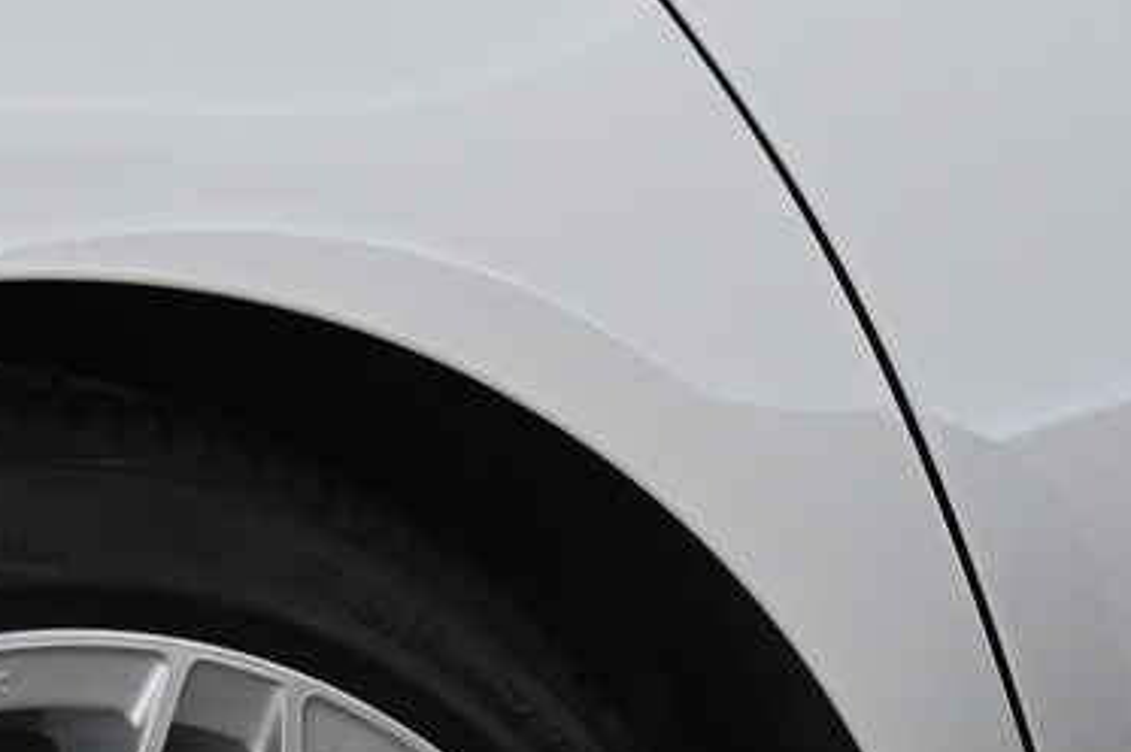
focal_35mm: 174
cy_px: 1413
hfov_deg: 11.7
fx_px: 5462
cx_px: 1082
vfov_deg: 7.6
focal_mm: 40
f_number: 4
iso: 2000
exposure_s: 1/125
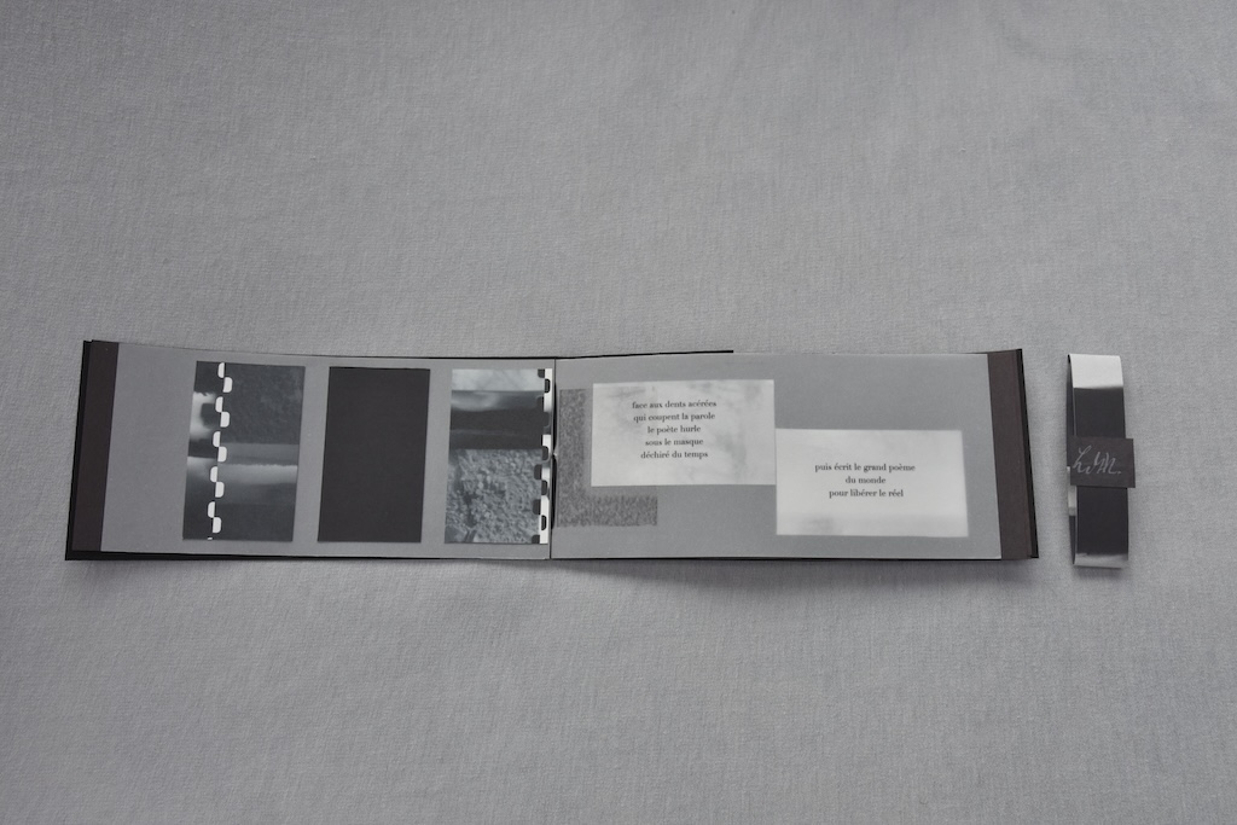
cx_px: 618
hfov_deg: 61.9
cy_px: 412
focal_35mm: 30
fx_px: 1031
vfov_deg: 43.6
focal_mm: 20
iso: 320
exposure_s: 1/60
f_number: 8
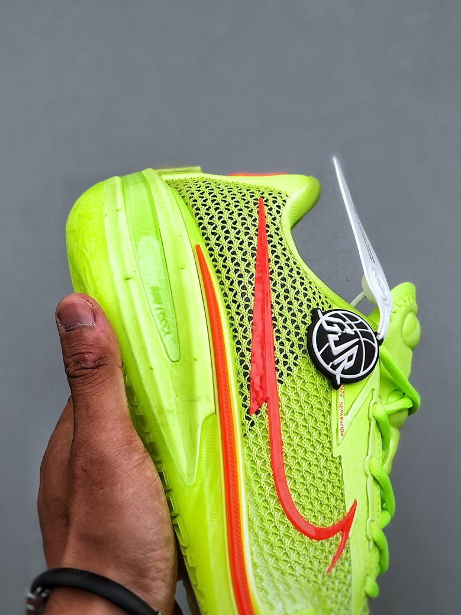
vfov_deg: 24.7
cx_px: 228
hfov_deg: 18.7
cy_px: 237
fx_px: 1403
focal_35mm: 79
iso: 25
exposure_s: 1/100
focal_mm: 6.6
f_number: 2.8
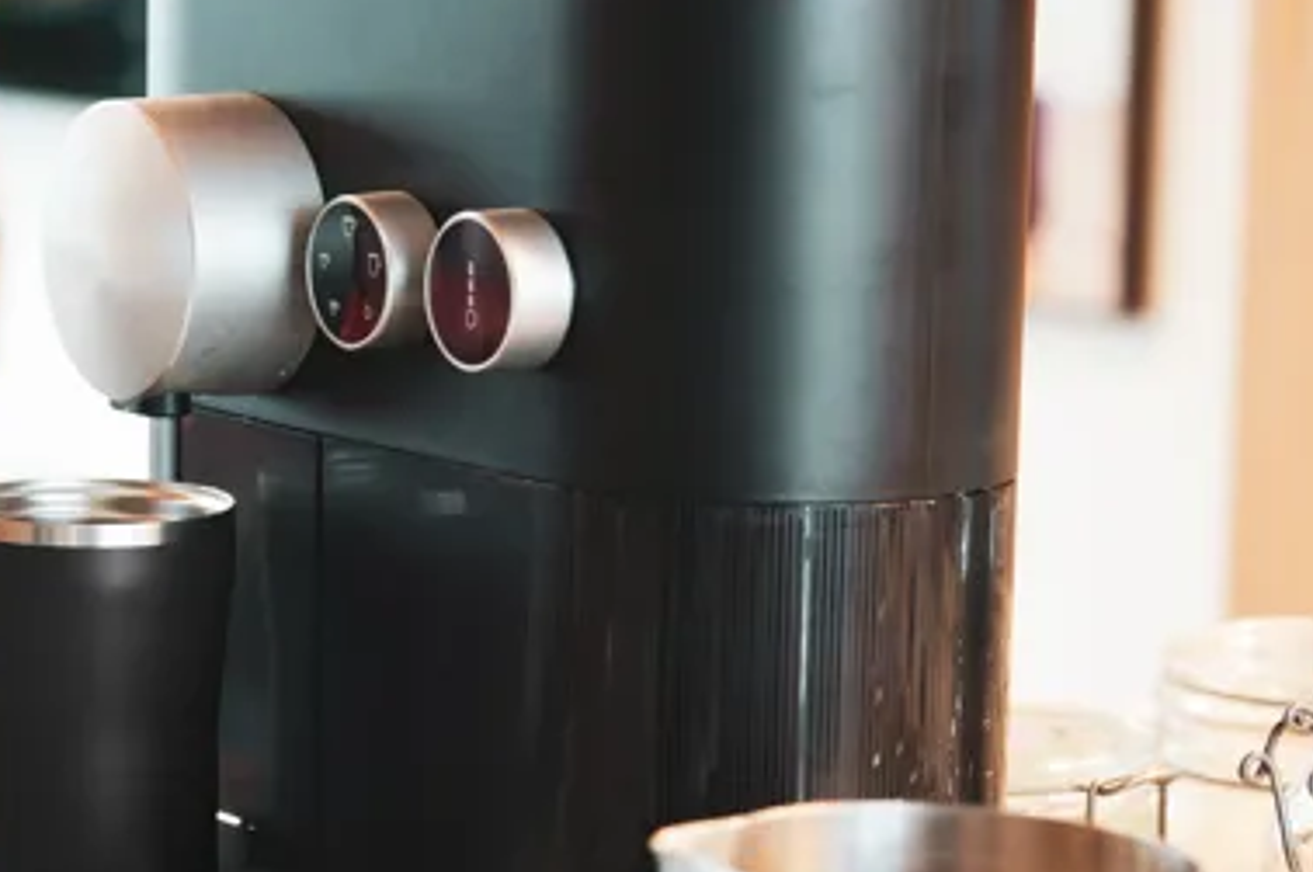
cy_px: 577
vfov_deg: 10.8
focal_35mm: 127
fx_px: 4626
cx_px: -49
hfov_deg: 15.8
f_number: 5
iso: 800
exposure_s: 1/30
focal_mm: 60
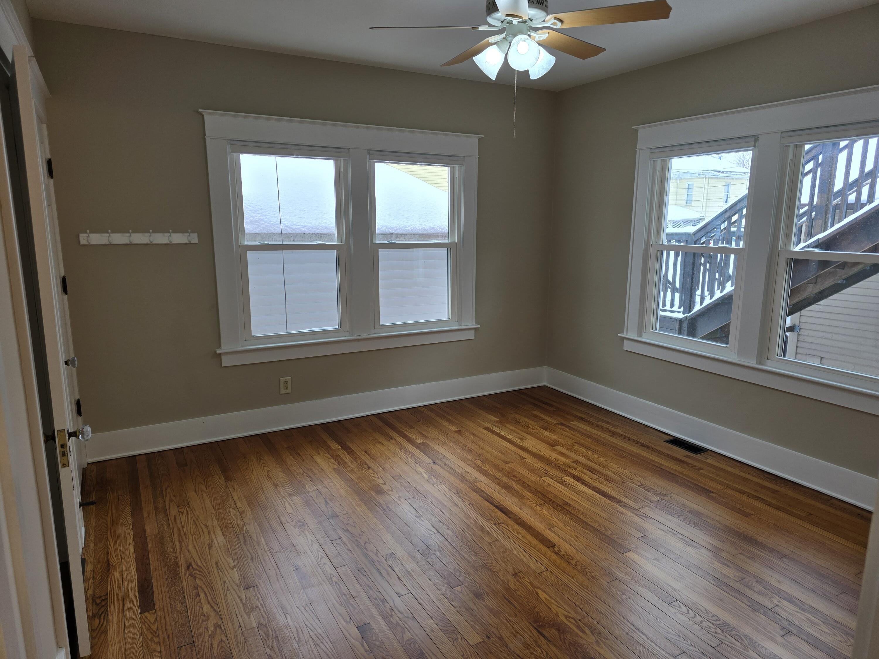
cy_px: 330
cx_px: 440
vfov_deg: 58.9
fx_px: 584
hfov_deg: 73.9
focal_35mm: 23
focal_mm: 6.3
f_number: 1.7
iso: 40
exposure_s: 1/120
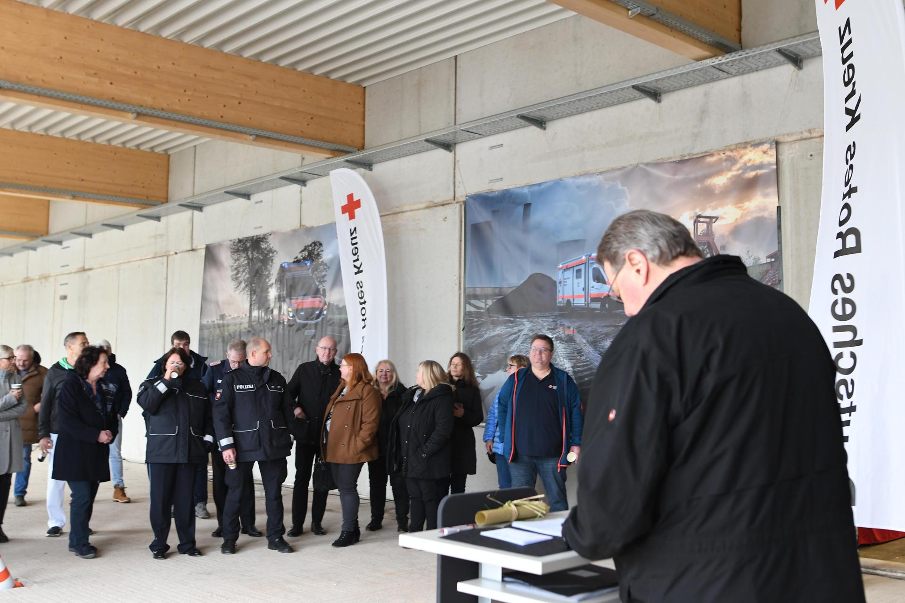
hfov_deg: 53.1
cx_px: 452
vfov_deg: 36.9
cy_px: 302
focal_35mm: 36
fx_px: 905
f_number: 3.5
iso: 1000
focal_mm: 24
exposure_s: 1/50
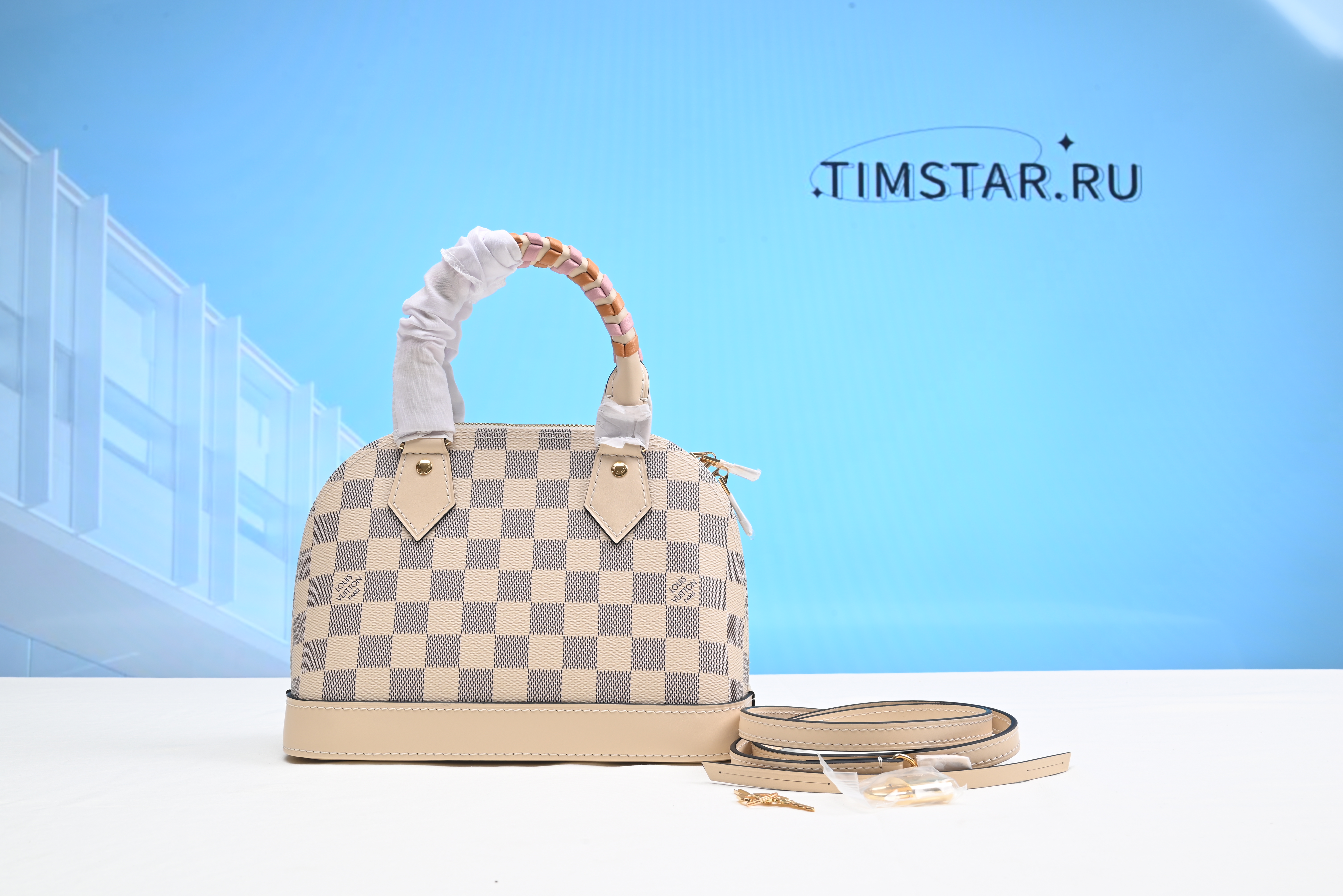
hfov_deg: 51.9
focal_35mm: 37
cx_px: 672
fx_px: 1381
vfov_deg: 36.0
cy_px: 448
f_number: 16
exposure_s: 1/2
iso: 100
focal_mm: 37
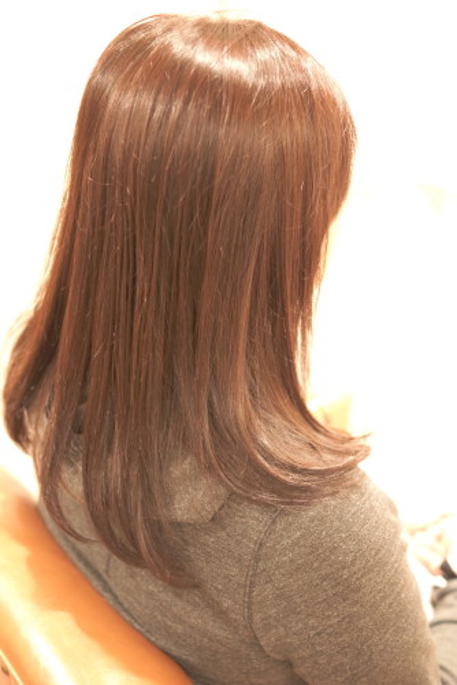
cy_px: 342
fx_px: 998
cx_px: 228
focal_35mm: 52
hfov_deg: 25.8
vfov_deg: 37.8
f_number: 2.2
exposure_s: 1/60
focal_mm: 35
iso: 800
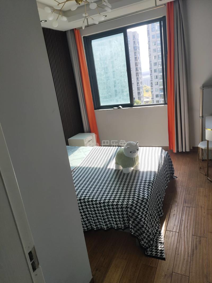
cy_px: 142
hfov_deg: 58.9
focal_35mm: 23
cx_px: 106
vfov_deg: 73.9
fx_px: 188
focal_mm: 4.76
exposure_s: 1/369
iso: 56
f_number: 1.79
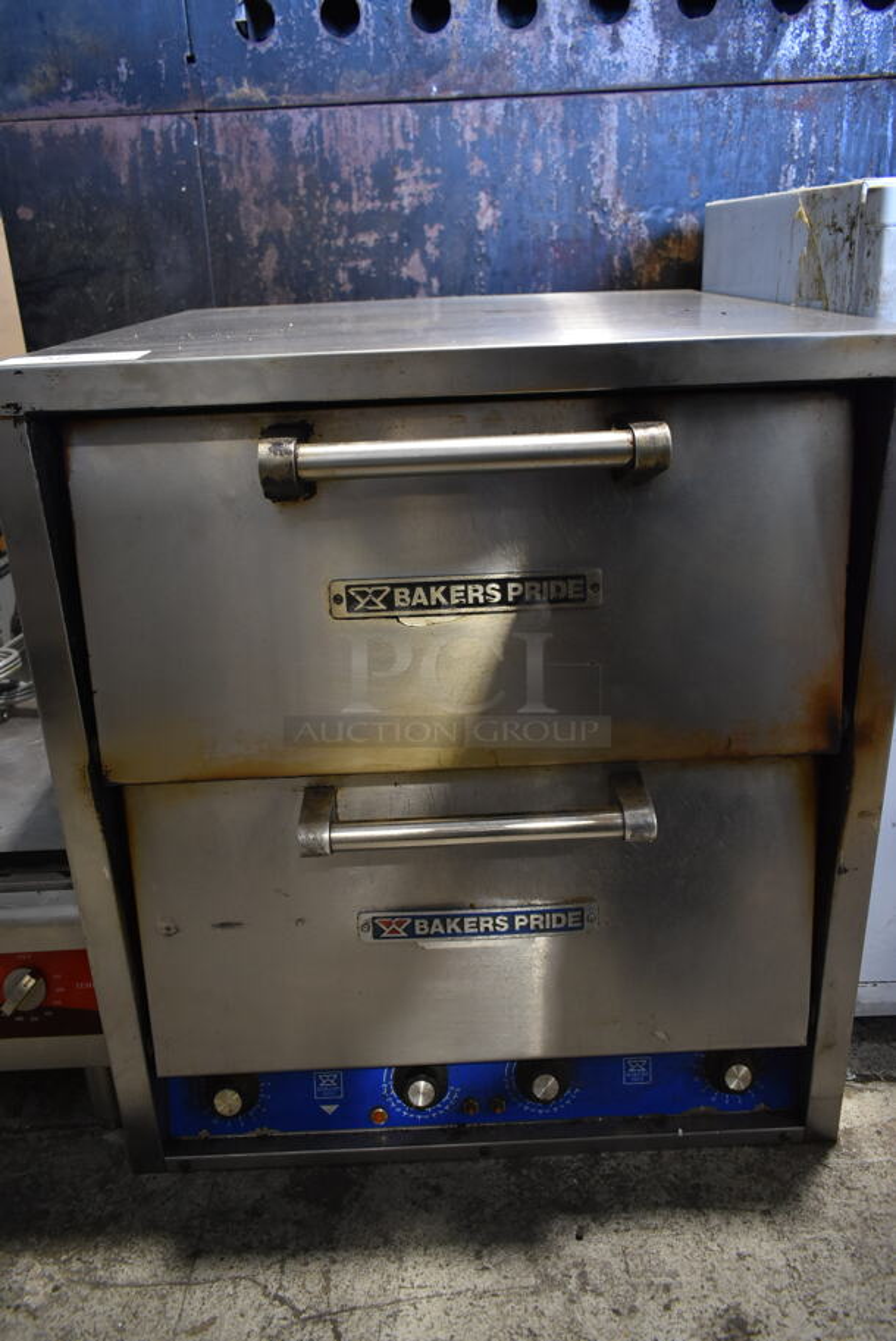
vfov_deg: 67.3
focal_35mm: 27
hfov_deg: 48.0
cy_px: 670
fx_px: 1006
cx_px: 448
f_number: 3.5
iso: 900
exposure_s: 1/30
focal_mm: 18
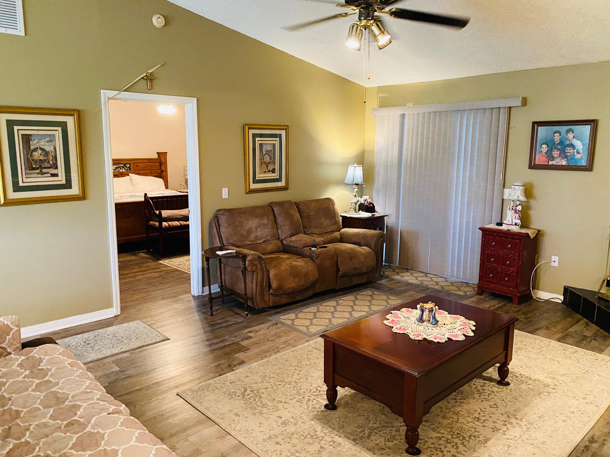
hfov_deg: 67.3
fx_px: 458
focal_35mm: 26
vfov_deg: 53.1
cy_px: 228
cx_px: 305
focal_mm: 4.25
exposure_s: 1/30
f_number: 1.8
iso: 500
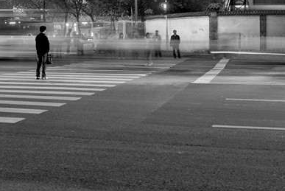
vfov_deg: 21.9
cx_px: 123
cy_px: 59
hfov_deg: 32.3
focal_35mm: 62
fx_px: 491
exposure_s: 1.3
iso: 720
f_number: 8
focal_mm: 20
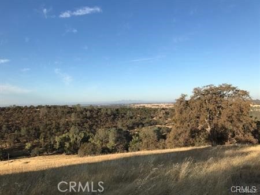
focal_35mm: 28
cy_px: 98
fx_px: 210
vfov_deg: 49.7
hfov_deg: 63.5
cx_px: 130
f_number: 1.8
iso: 20
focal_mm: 3.99
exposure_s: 1/1996
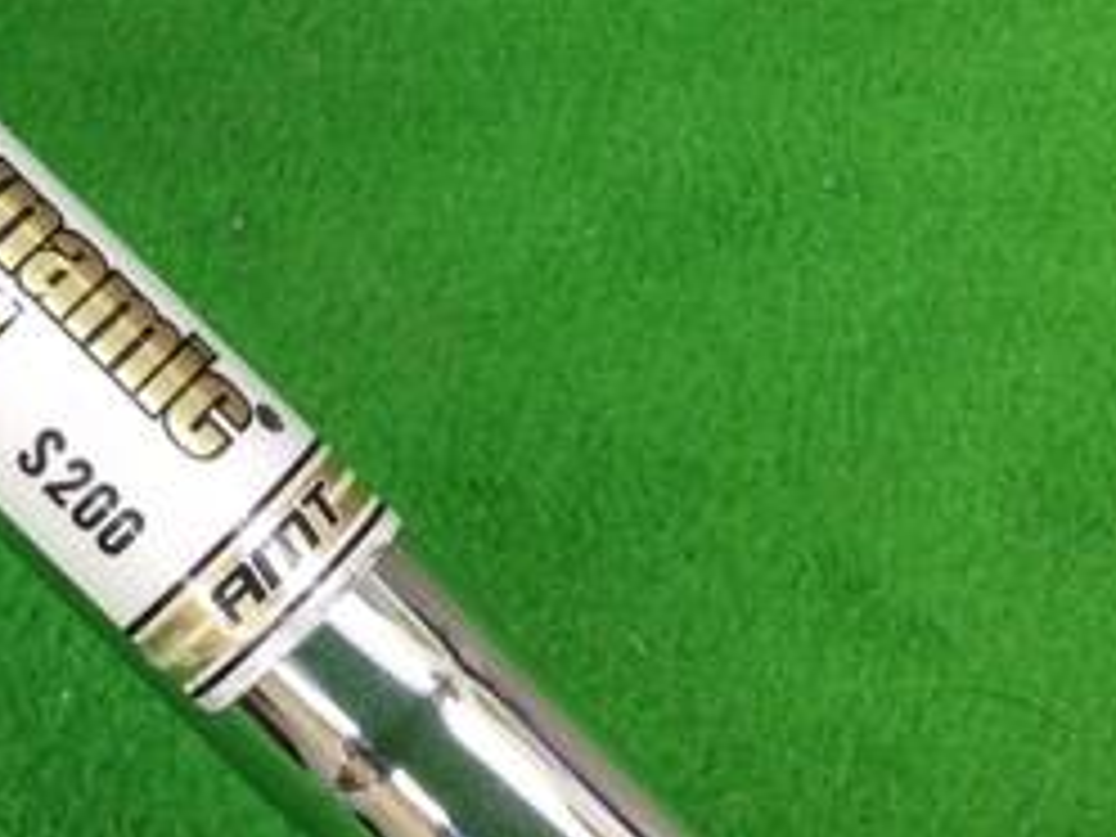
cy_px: 482
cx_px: -40
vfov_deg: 18.4
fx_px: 2579
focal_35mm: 80
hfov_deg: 23.3
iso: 100
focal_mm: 3.3
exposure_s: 1/30
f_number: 2.4
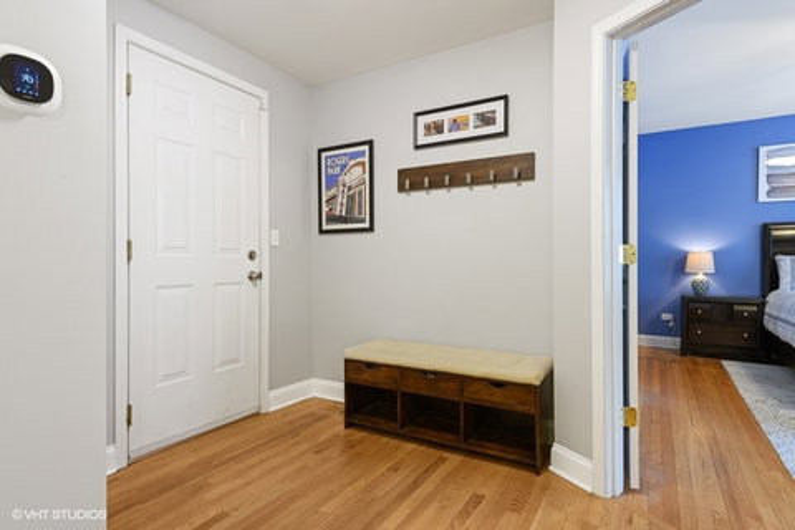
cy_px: 265
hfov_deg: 86.9
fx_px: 420
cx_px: 398
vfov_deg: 64.6
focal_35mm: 19
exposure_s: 1.5
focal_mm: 19
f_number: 9.5
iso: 200
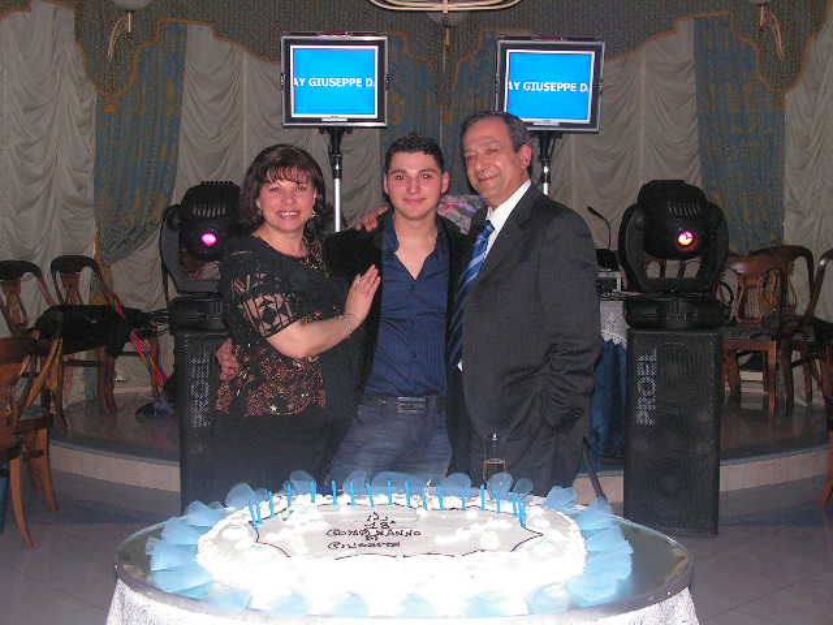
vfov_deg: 29.1
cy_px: 312
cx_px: 416
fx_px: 1203
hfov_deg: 38.2
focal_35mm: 50
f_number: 3.2
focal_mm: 8.4
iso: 200
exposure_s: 1/40
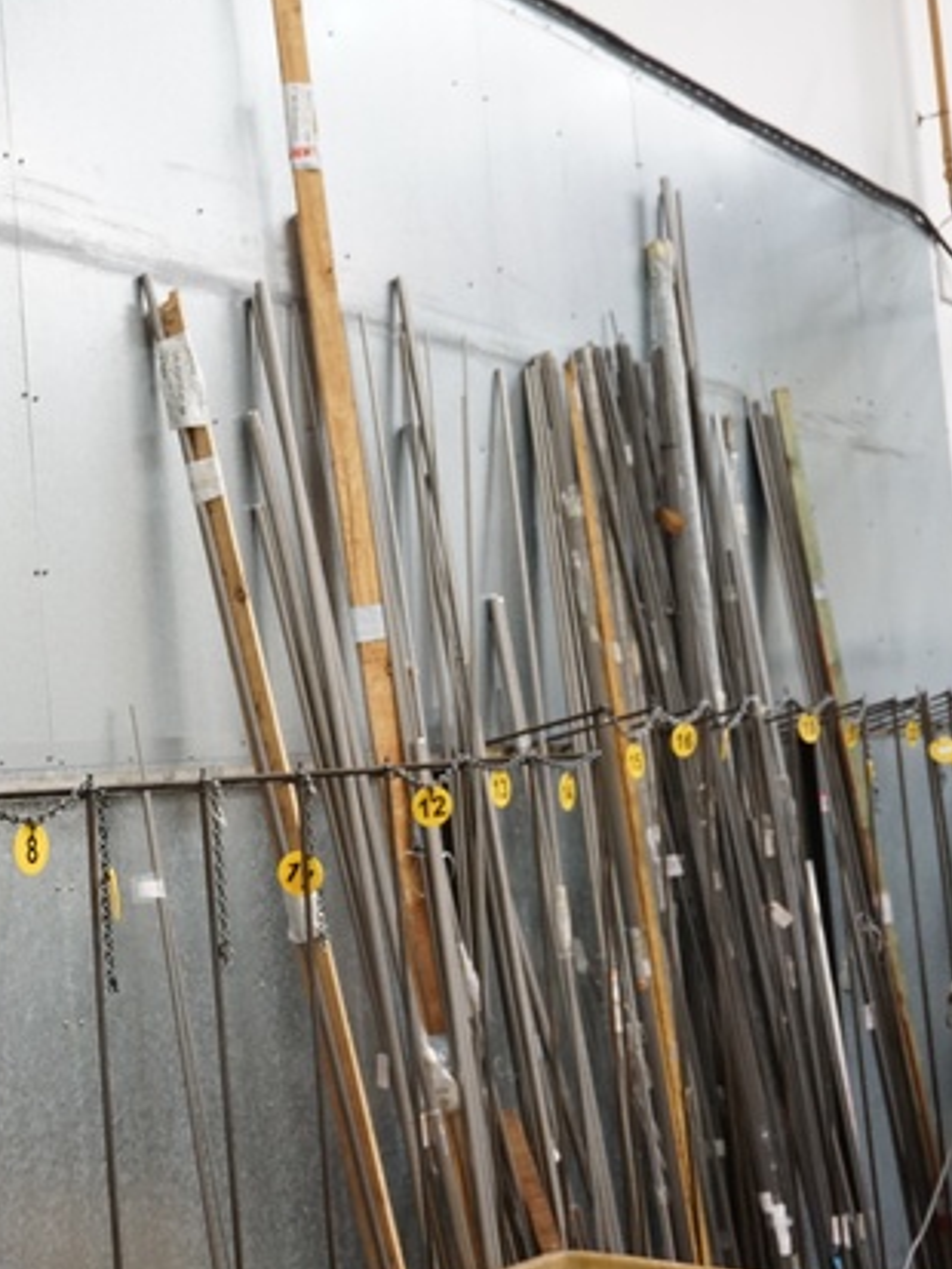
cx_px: -117
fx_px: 1937
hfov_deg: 25.4
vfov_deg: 36.3
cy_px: 667
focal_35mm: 53
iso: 1000
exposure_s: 1/160
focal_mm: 21
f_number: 4
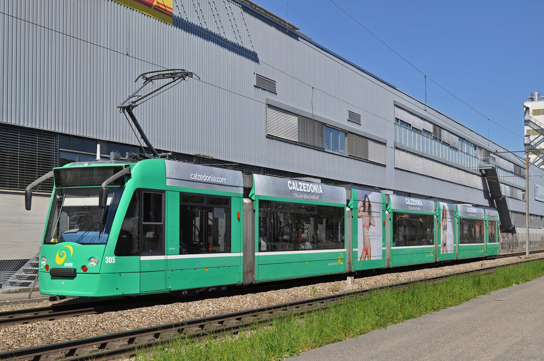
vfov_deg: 26.4
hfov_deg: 38.9
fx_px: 770
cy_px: 180
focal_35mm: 51
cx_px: 272
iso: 200
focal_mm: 34
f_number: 6.3
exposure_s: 1/1000
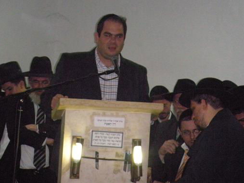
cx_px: 100
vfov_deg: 11.4
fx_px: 916
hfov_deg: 15.2
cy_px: 92
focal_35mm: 130
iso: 776
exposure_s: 1/60
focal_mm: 17.1
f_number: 4.8
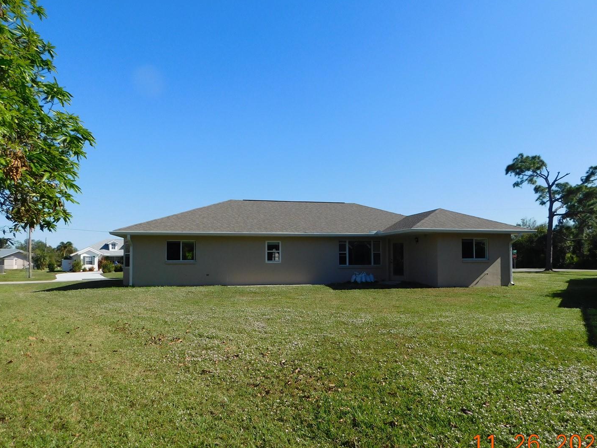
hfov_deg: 67.2
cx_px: 315
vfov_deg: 53.0
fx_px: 449
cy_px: 243
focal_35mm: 26
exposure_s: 1/500
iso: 125
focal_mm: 4
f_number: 6
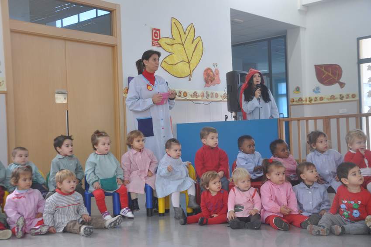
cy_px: 124
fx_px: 525
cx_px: 186
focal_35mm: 51
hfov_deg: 38.9
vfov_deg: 26.4
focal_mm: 34
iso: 320
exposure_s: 1/30
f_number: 5.6
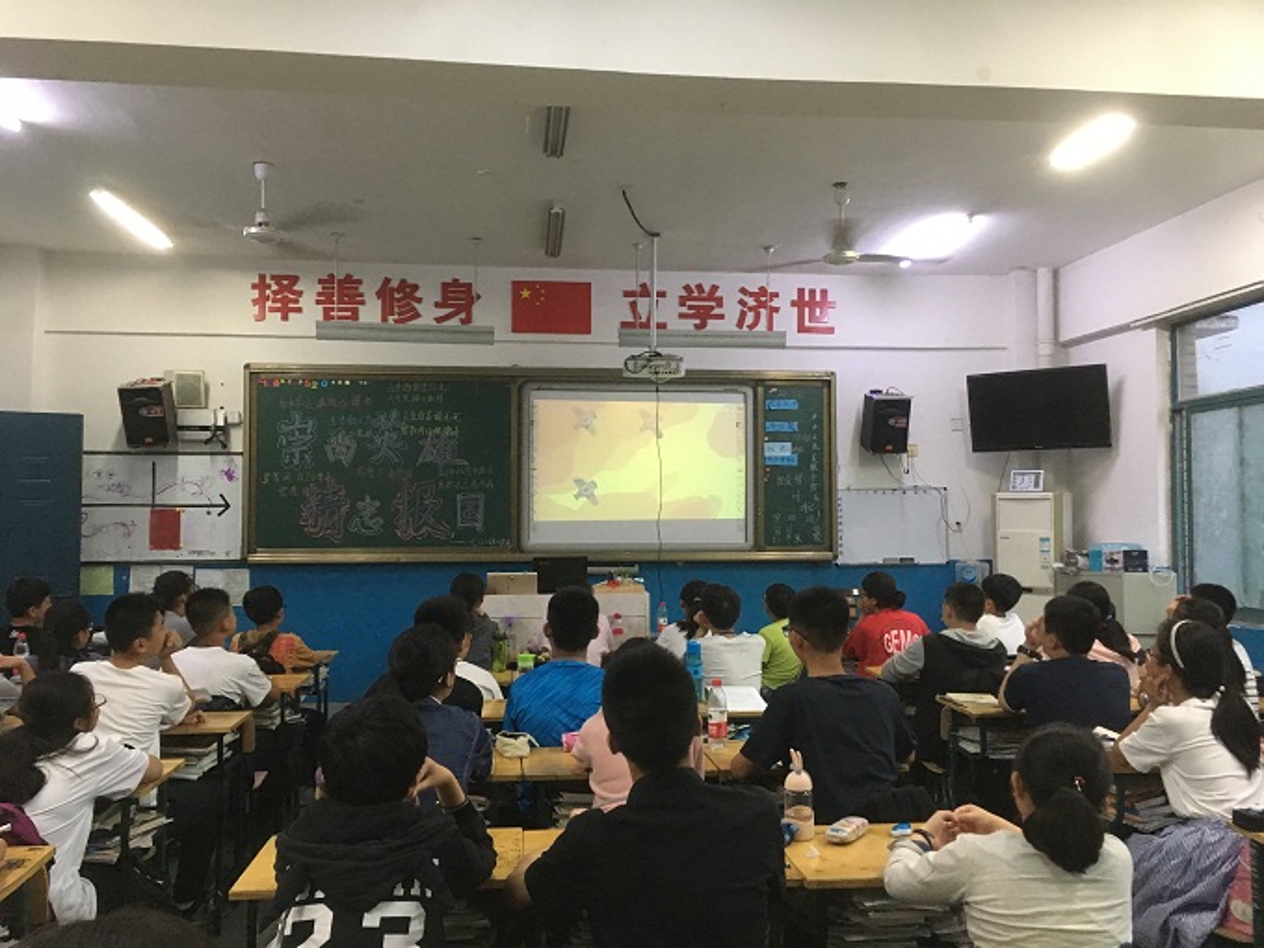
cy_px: 474
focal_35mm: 29
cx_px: 632
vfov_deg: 48.2
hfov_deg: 61.7
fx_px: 1059
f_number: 2.2
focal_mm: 4.15
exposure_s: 1/25
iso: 200
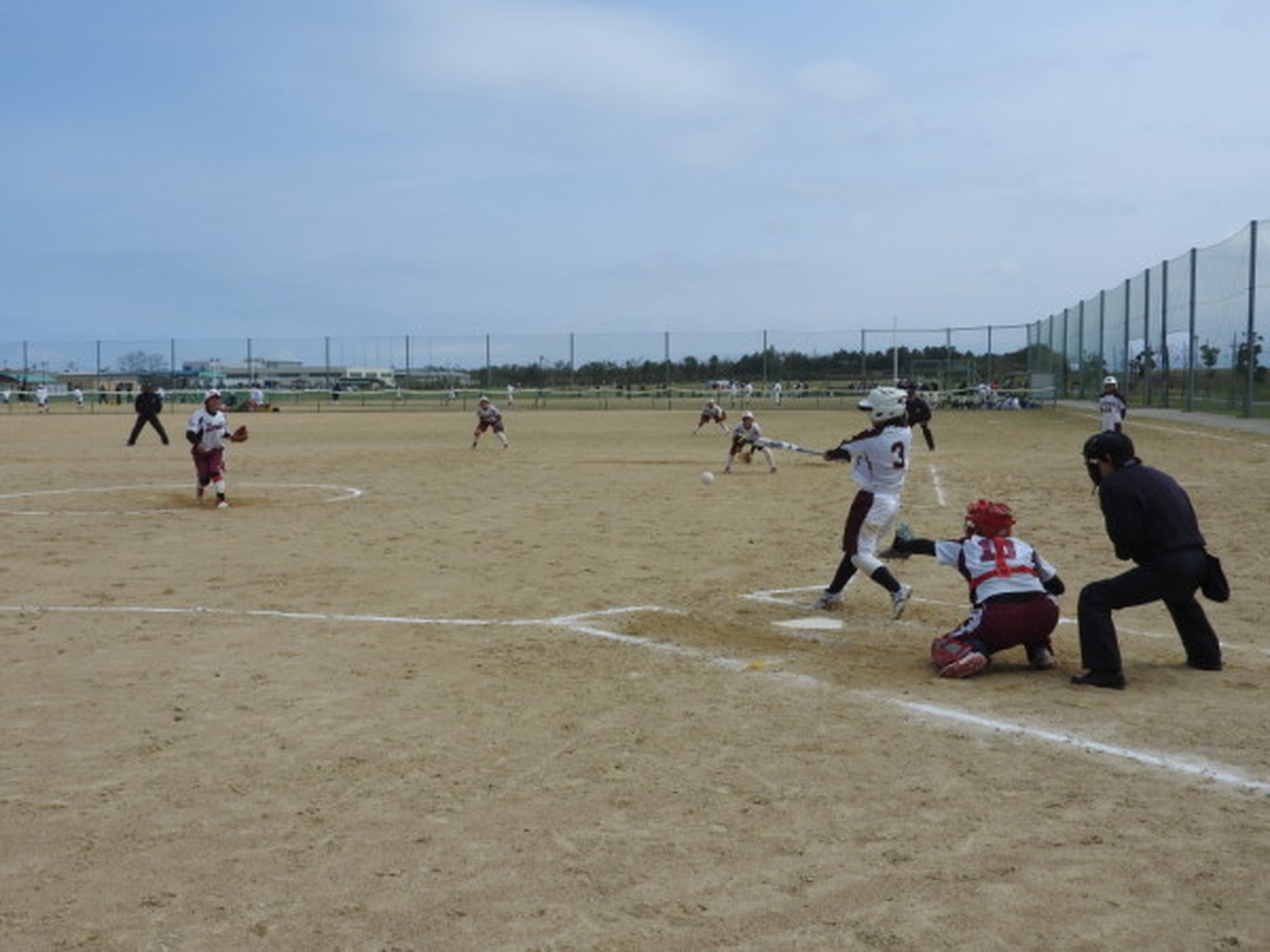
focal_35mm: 40
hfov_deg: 46.8
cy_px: 476
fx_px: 1468
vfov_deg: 36.0
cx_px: 635
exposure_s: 1/2000
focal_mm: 7.2
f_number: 3.8
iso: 100
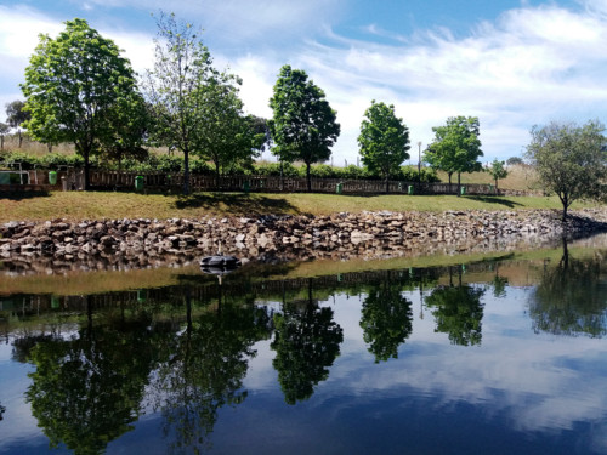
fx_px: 491
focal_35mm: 28
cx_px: 304
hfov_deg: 63.4
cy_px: 228
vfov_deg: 49.7
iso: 64
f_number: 1.9
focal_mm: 3.7
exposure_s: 1/1089
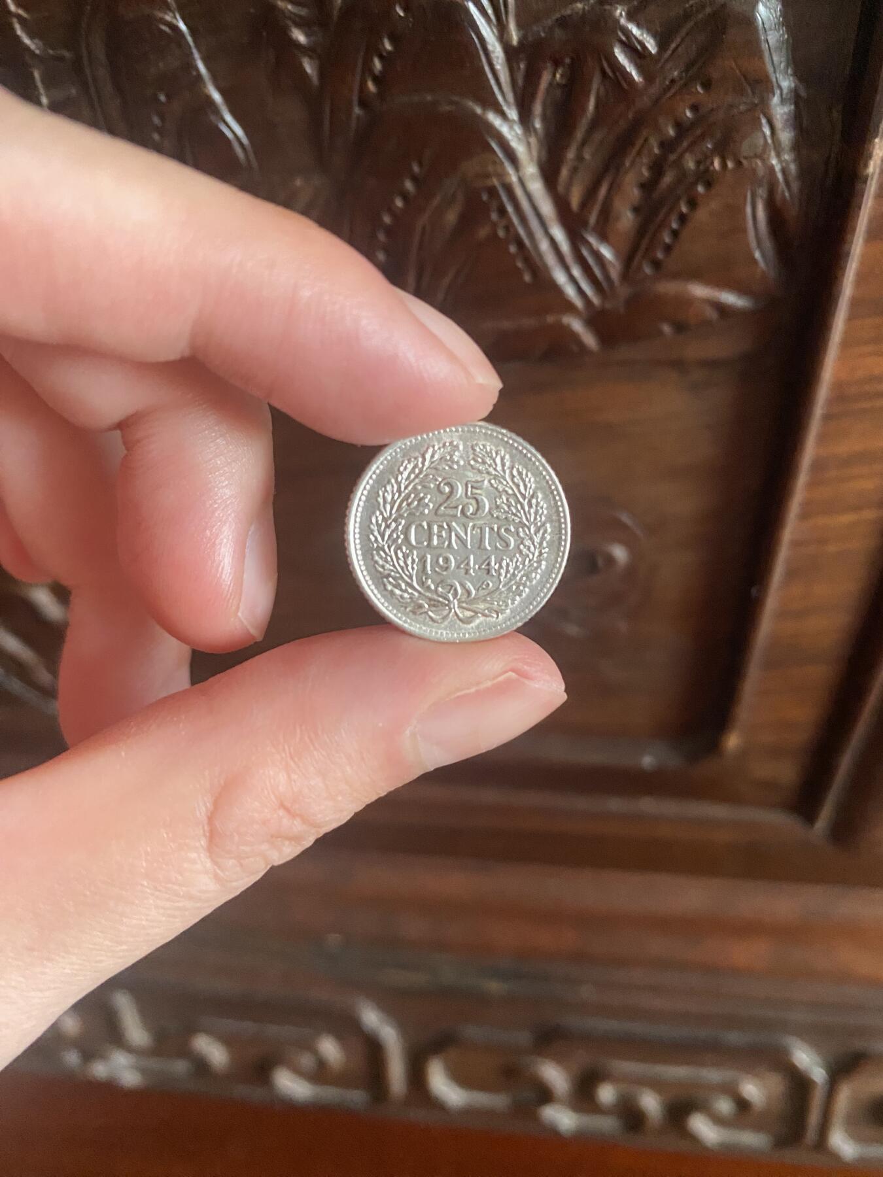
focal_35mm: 25
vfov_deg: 69.4
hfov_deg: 54.9
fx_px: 850
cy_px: 588
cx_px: 442
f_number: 1.8
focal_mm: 4.25
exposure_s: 1/51
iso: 500
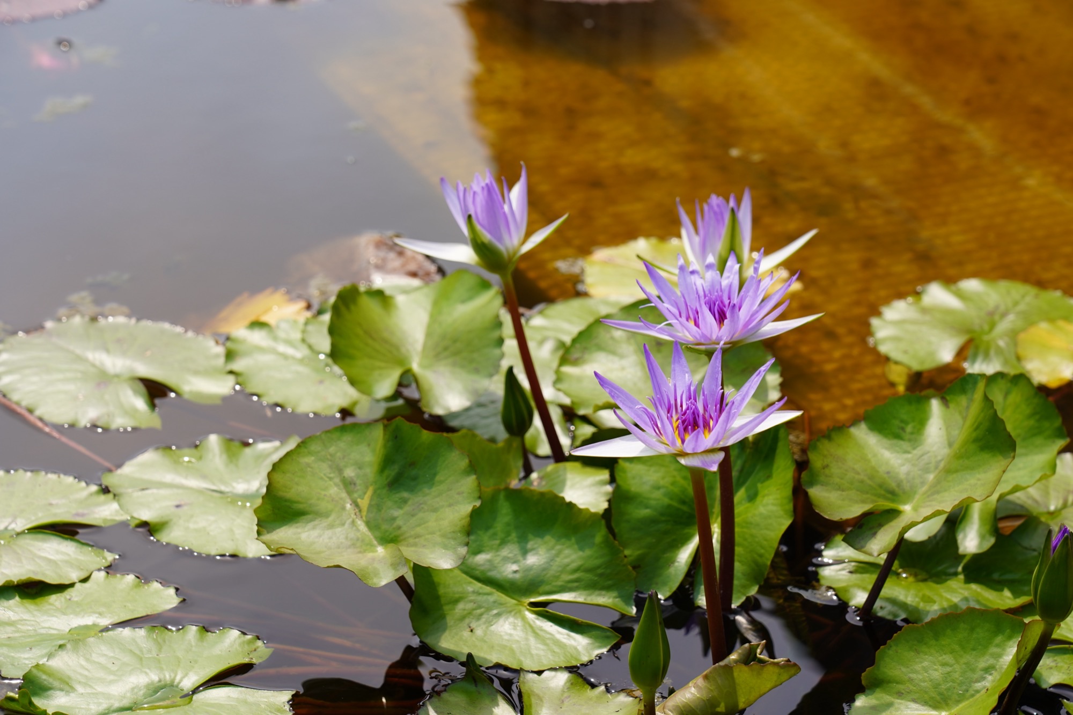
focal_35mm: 105
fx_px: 3129
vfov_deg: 13.0
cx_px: 536
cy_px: 358
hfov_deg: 19.5
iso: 100
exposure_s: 1/200
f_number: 8
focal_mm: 105
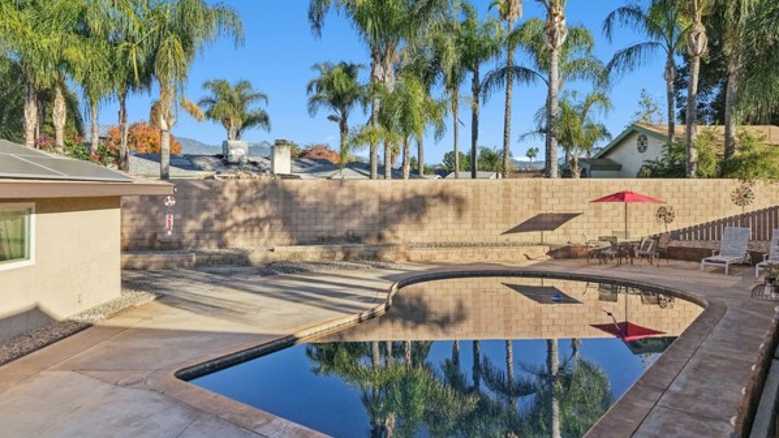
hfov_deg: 67.9
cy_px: 182
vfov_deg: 41.3
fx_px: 578
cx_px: 363
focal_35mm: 28
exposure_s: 1/2500
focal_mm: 8.7
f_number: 1.8
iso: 190
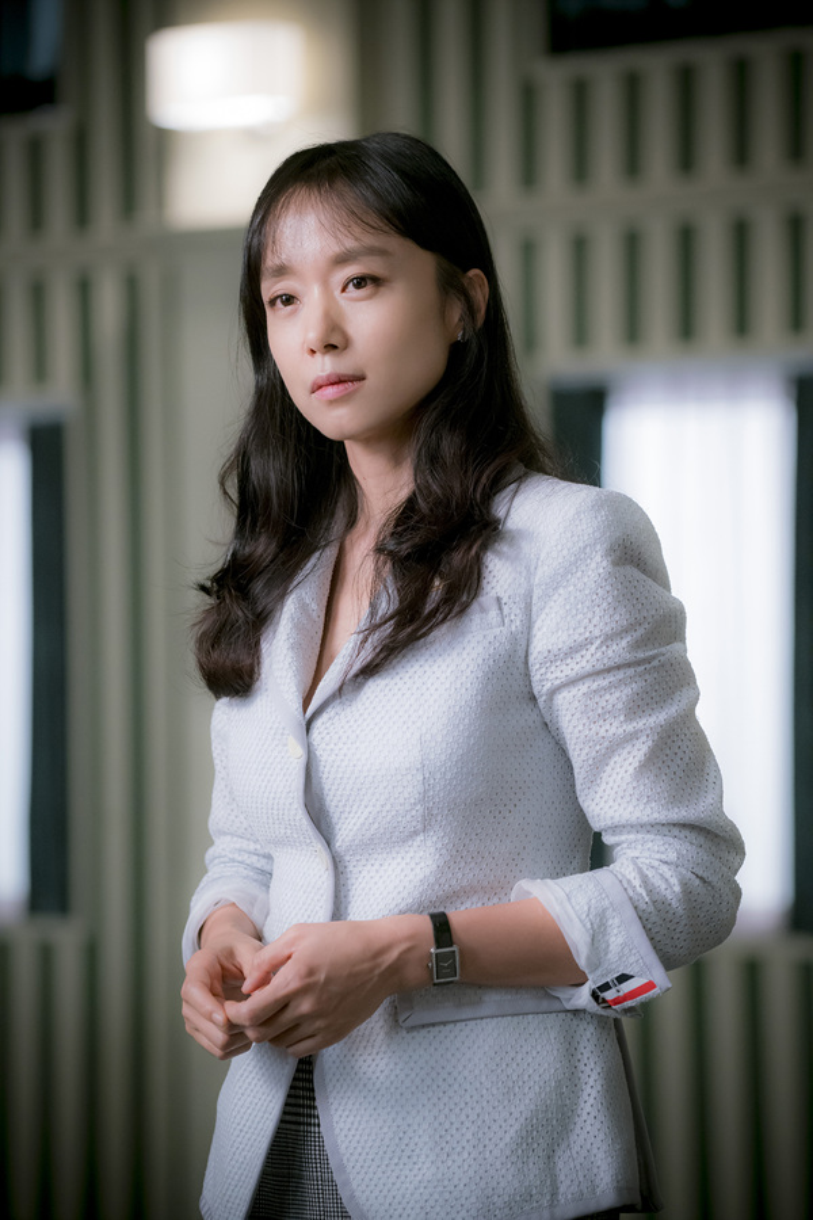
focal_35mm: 142
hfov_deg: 9.7
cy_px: 610
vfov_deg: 14.4
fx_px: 4810
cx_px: 406
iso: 3200
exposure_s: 1/100
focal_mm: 142
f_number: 4
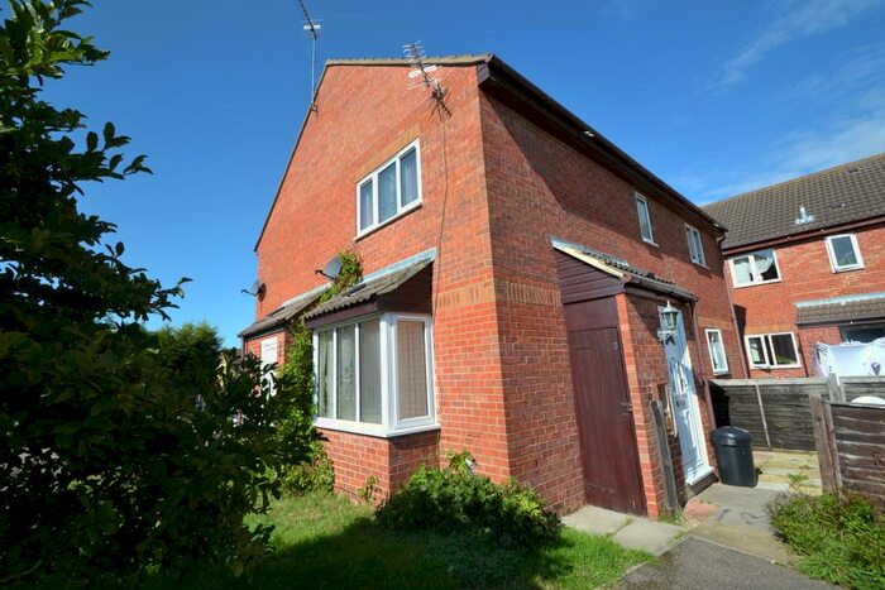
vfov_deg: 77.4
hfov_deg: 100.4
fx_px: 369
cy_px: 295
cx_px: 442
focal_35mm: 15
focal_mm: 10
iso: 100
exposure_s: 1/200
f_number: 7.1
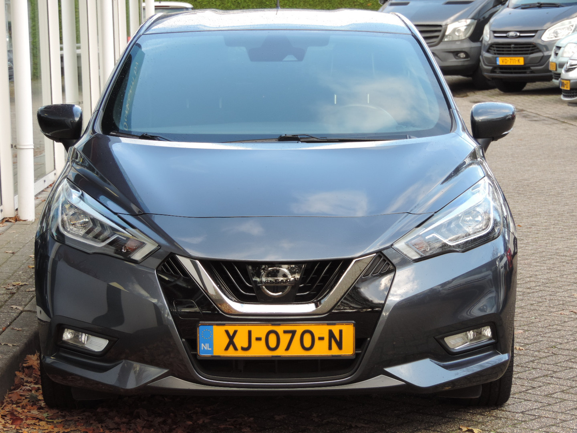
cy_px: 216
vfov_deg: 12.3
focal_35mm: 120
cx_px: 288
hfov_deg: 16.4
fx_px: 2000
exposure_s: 1/100
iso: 160
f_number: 4.2
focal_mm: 21.4
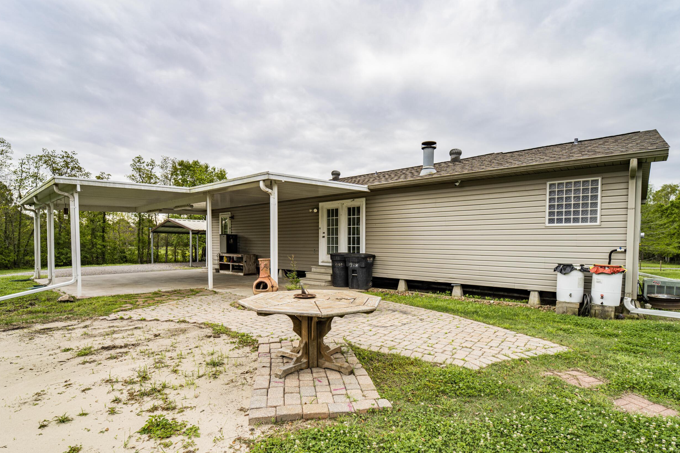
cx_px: 343
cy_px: 257
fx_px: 321
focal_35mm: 17
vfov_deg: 70.1
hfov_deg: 93.3
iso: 100
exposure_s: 1/100
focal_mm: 14
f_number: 10
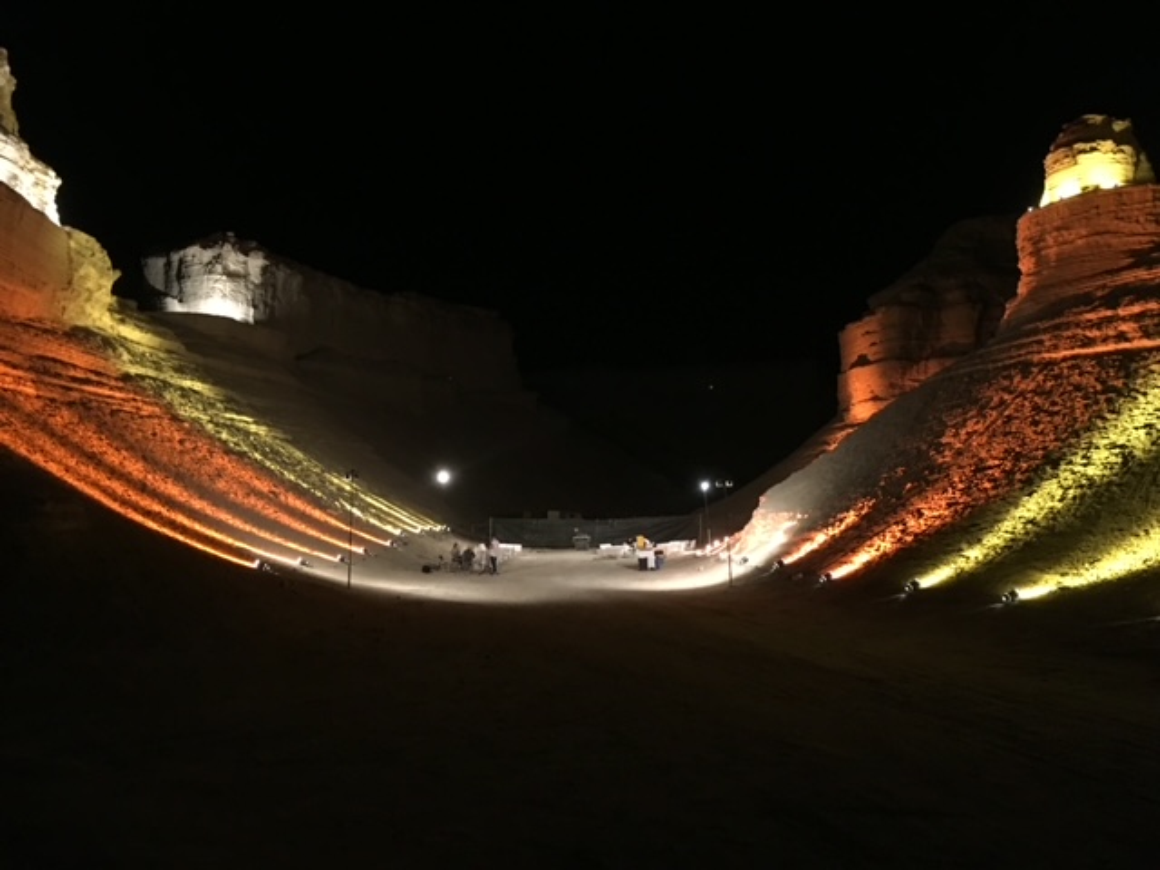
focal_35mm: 29
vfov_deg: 48.2
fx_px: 972
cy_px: 435
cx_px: 580
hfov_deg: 61.7
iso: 400
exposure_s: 1/17
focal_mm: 4.15
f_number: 2.2
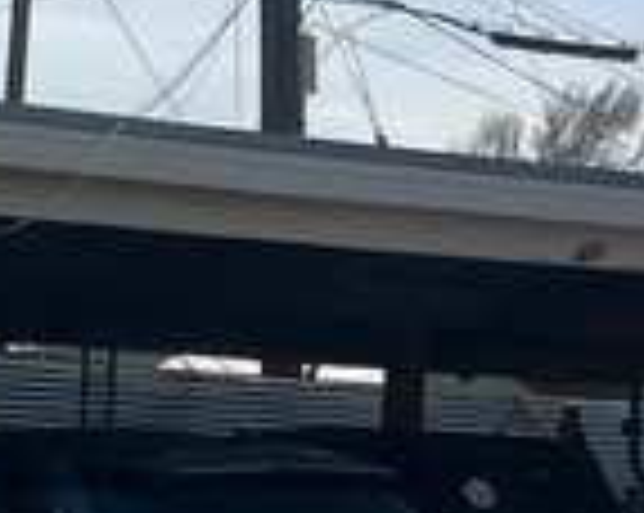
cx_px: 585
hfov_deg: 10.6
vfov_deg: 8.4
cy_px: 544
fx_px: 3464
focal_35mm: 182
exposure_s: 1/9901
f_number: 1.6
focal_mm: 5.1
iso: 50
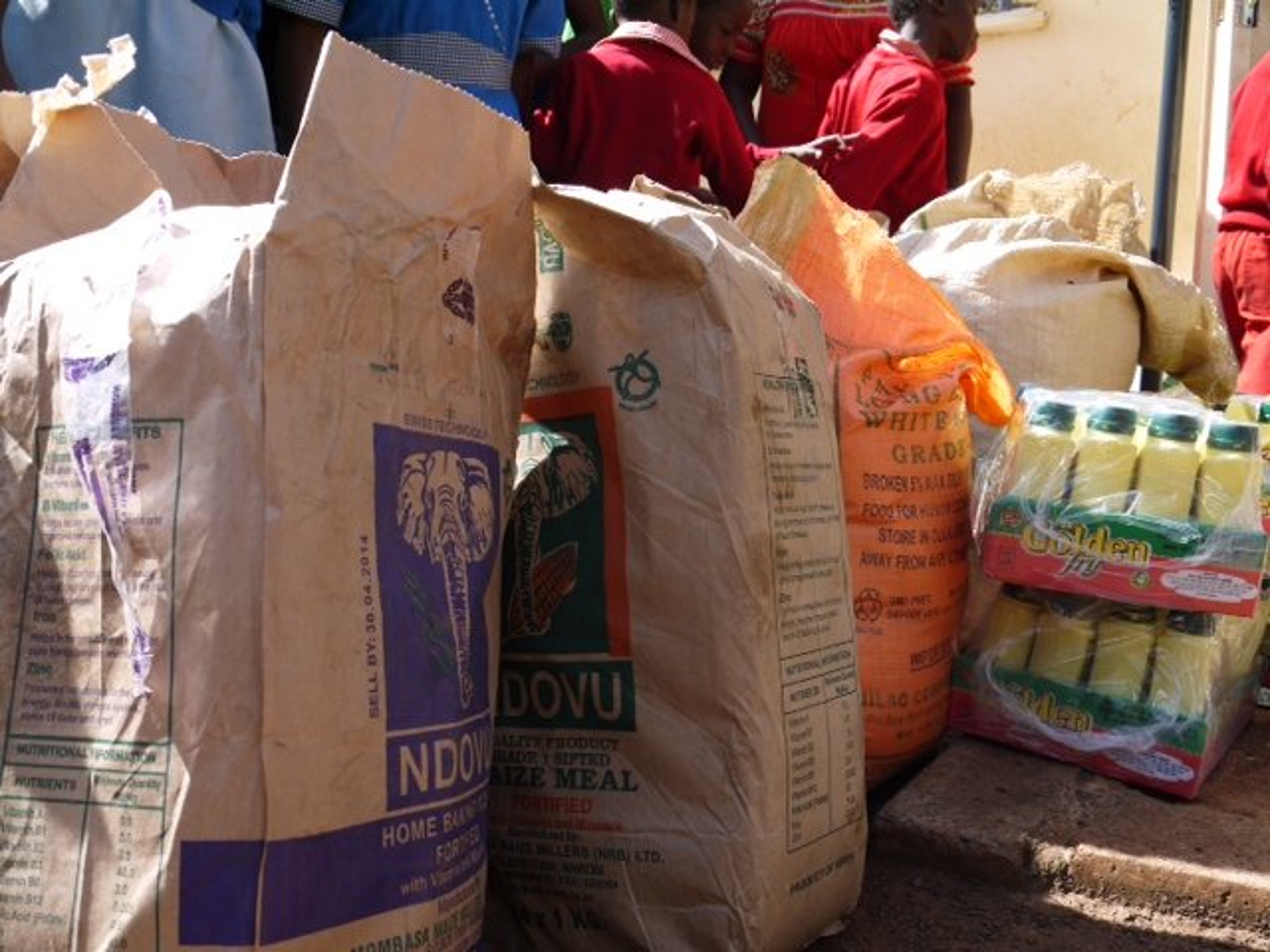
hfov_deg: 51.4
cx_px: 635
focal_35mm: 36
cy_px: 476
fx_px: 1321
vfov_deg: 39.7
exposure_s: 1/200
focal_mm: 18
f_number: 6.3
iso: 160
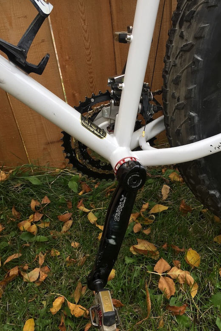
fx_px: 285
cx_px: 117
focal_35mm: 31
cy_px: 163
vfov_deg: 60.3
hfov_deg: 42.3
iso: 50
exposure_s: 1/120
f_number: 2.2
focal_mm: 4.15
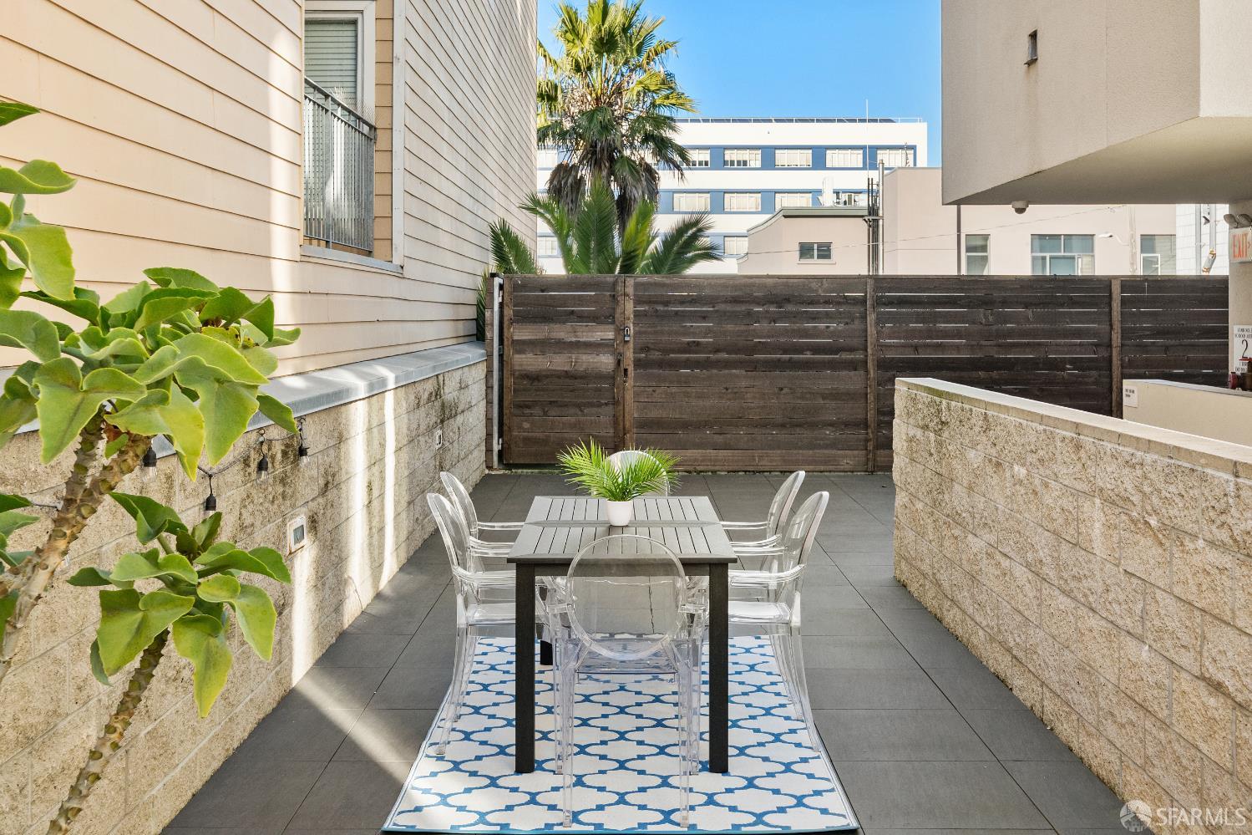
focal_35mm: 36
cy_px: 418
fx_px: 1252
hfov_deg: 53.1
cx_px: 626
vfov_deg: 36.9
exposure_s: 1/160
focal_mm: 24
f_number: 6.3
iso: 400
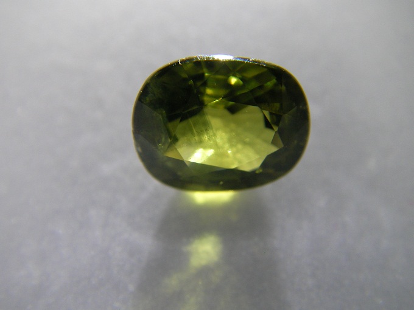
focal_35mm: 38
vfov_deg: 37.7
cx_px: 207
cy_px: 155
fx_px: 454
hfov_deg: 49.0
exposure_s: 1/8.5
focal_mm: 6.3
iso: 100
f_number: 3.3
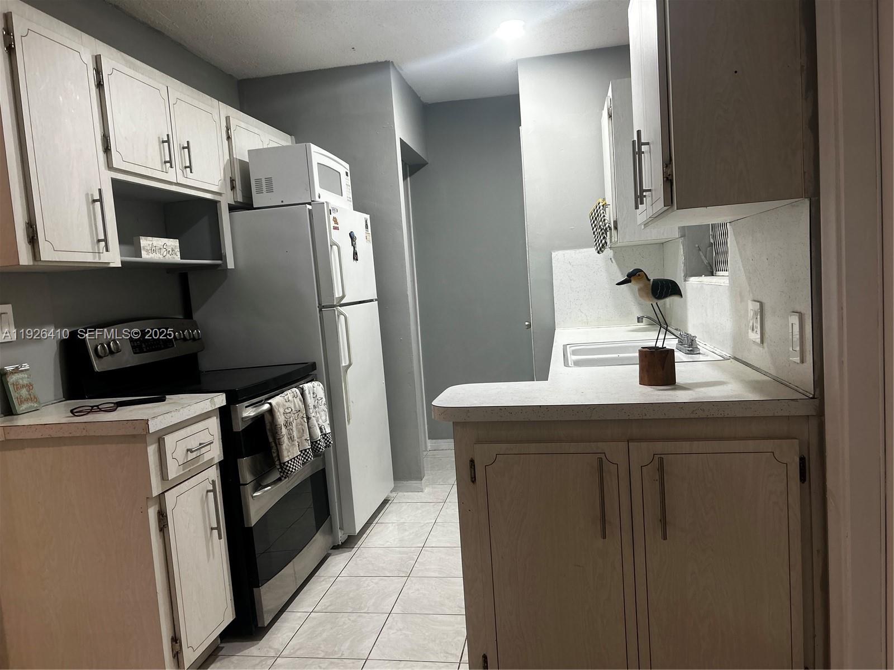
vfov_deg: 53.1
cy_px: 335
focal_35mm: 26
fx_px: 671
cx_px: 447
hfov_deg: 67.3
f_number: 1.5
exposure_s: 1/60
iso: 125
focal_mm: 5.7
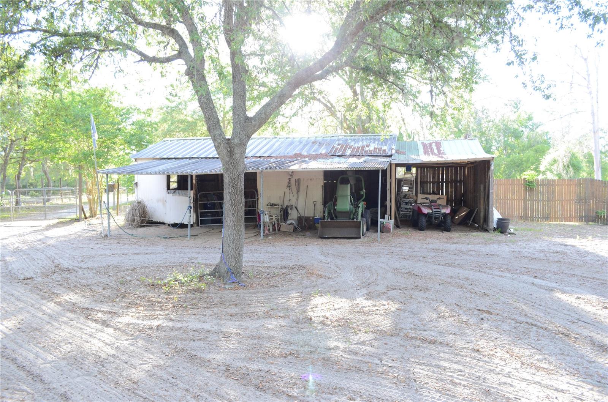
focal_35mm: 27
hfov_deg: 67.5
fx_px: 455
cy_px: 201
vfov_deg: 47.7
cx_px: 304
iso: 400
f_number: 5
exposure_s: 1/100
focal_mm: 18
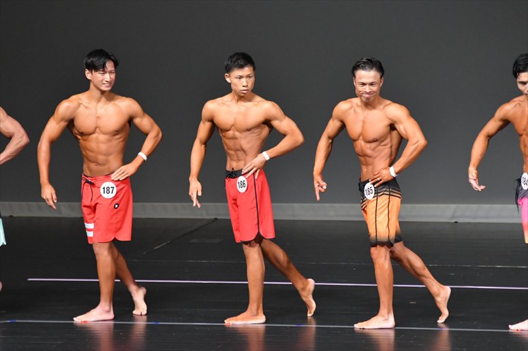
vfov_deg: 4.4
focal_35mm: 315
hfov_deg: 6.5
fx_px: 4618
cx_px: 264
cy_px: 176
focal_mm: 210
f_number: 5.6
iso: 5000
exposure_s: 1/400
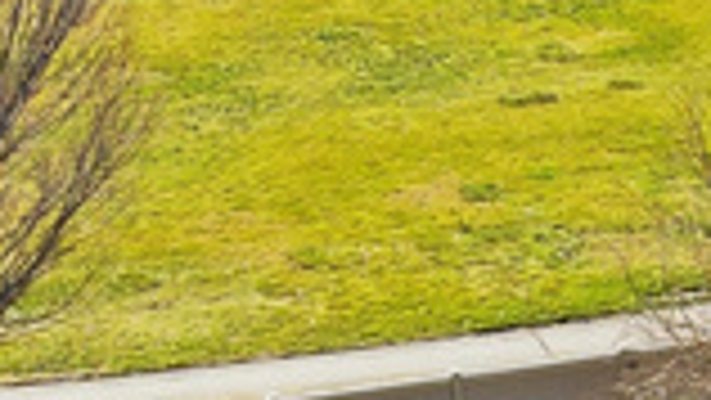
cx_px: 1490
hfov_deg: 11.3
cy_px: 1083
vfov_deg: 6.7
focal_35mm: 169
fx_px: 3187
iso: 100
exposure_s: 1/320
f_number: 2.8
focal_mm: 4.5
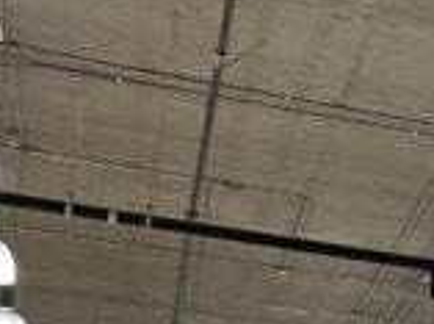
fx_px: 1964
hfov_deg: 10.3
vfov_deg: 9.1
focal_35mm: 157
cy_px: 551
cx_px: 1147
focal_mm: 6.86
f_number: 1.78
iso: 160
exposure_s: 1/120
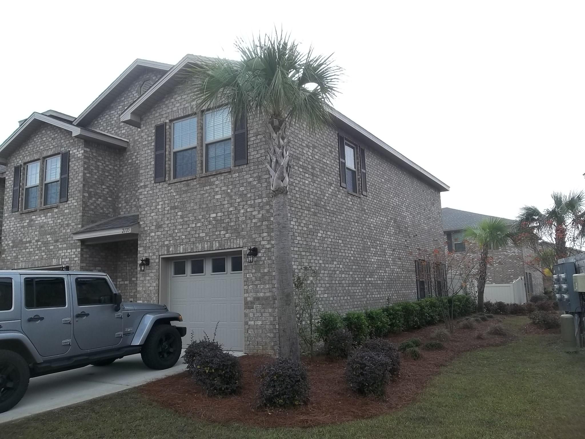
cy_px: 220
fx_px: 456
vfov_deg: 51.4
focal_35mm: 27
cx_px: 292
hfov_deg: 65.3
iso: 80
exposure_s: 1/400
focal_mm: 4.9
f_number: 3.5
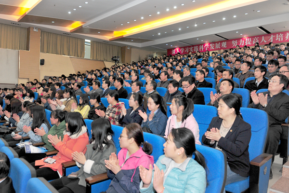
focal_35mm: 24
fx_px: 193
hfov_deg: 73.7
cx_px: 144
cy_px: 96
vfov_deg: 53.1
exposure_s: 1/125
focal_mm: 24
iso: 800
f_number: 4
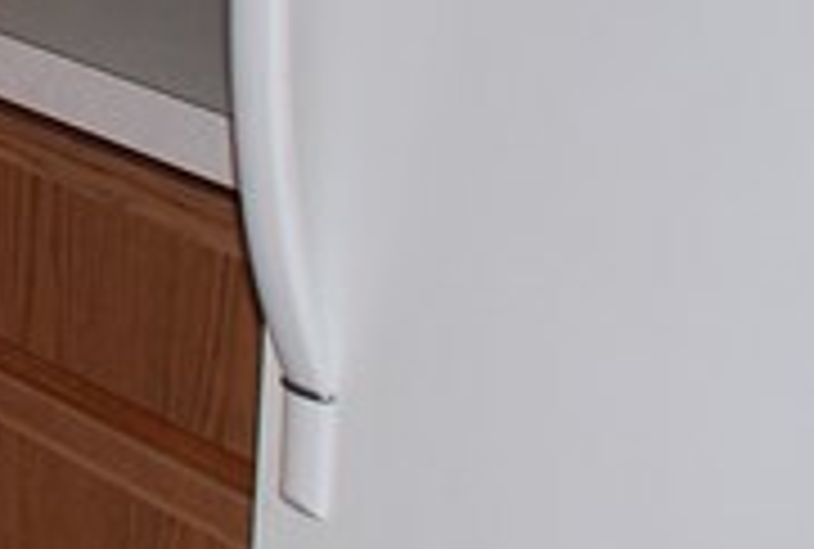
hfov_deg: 10.3
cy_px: -454
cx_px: -944
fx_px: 4061
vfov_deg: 7.5
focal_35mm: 179
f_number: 3.8
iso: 200
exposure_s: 1/60
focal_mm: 20
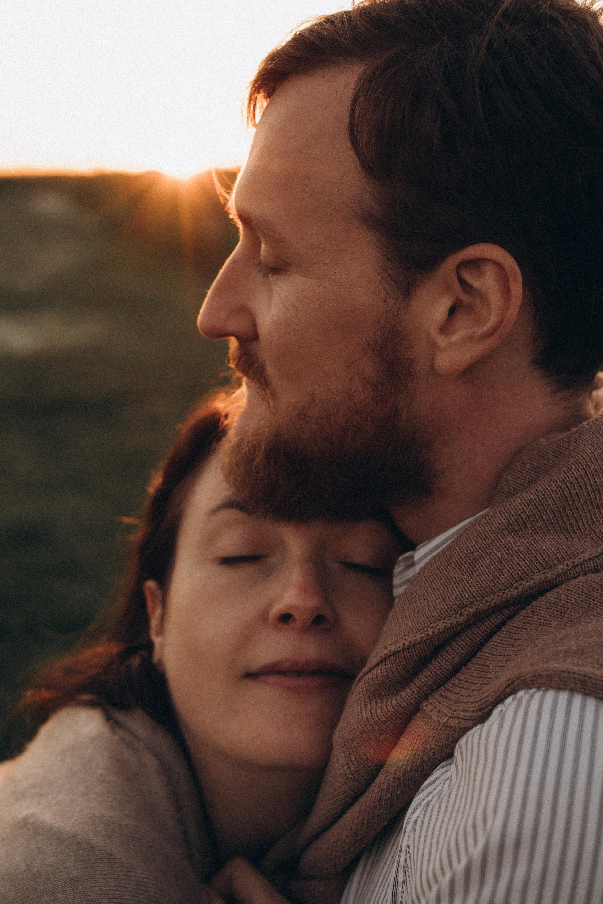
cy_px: 452
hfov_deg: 26.0
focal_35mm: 52
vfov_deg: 38.2
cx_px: 302
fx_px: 1306
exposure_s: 1/200
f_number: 3.2
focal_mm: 35
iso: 400
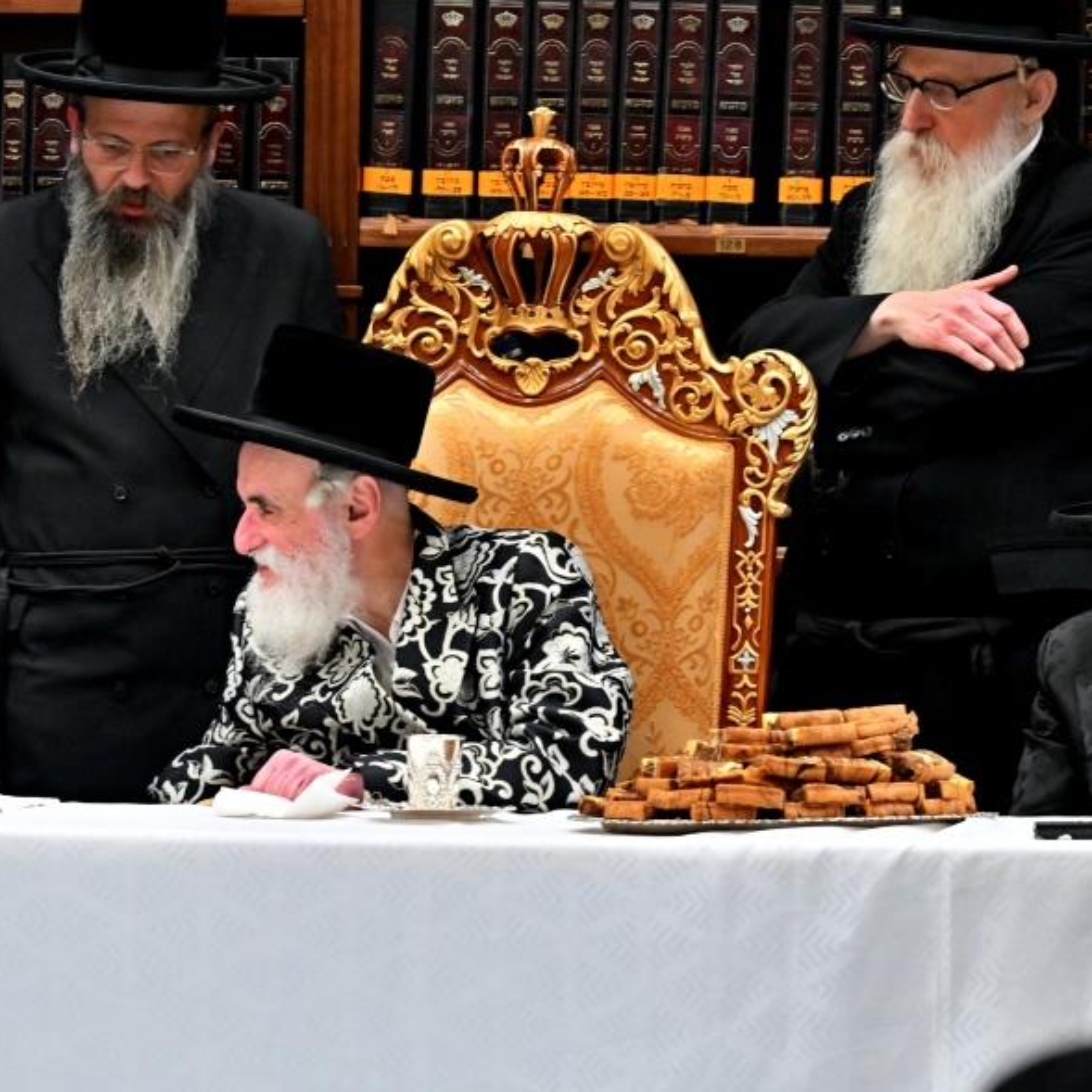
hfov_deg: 6.6
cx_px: 271
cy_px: 612
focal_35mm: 266
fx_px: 9494
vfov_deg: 6.6
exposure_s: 1/250
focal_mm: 120
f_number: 4
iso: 1000
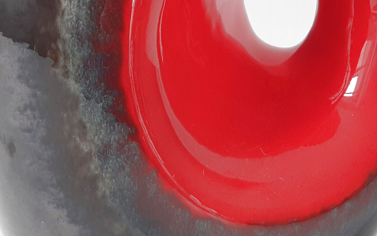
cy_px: 25
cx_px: 238
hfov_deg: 21.0
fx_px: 1017
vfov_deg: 13.1
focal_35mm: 99
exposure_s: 1/33
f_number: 2.4
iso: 100
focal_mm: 6
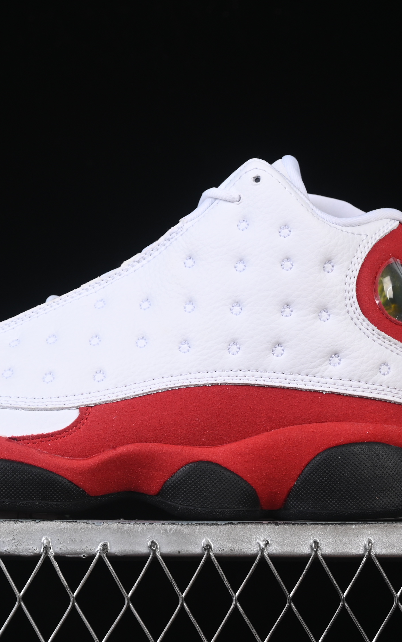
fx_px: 2015
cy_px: 321
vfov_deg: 18.1
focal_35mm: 115
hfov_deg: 11.4
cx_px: 124
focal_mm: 50
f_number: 8
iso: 160
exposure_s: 1/80
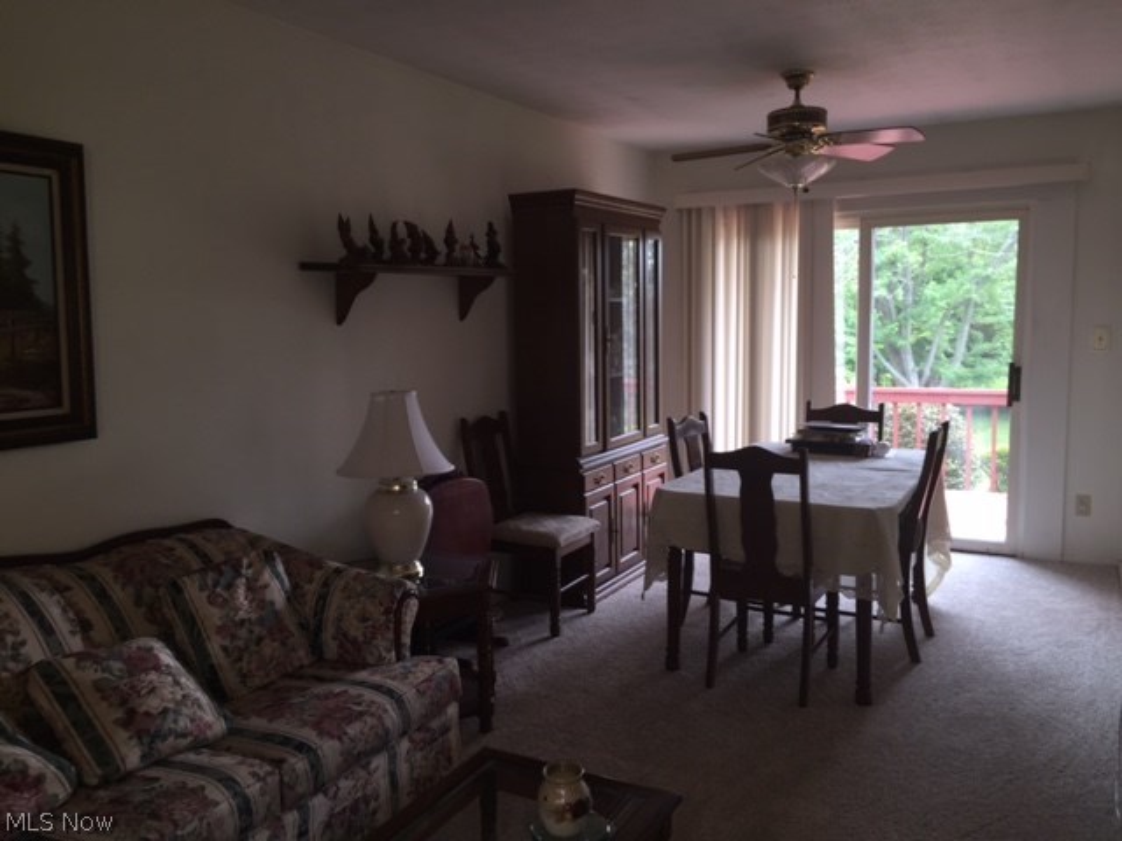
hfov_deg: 61.7
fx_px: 940
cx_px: 561
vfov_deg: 48.2
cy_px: 420
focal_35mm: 29
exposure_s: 1/30
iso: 32
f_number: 2.2
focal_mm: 4.15
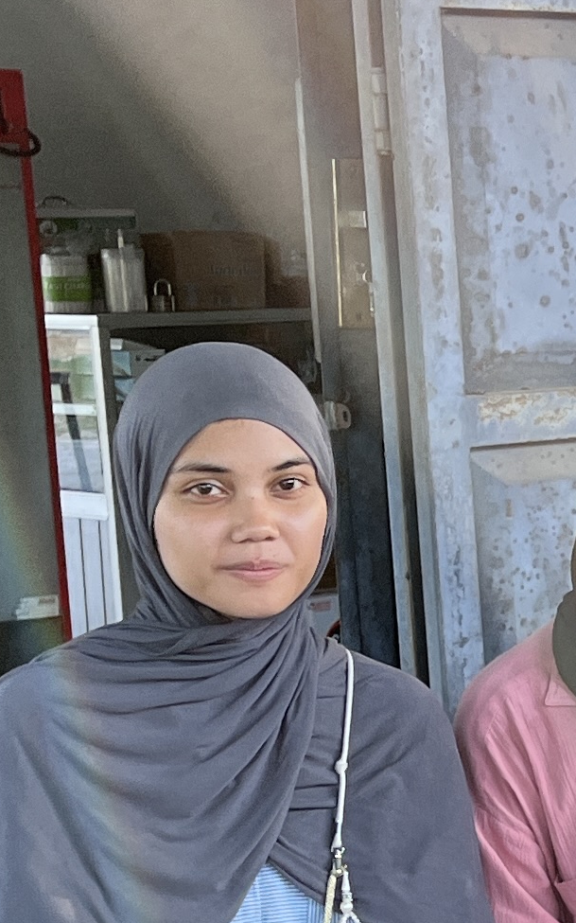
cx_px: 1265
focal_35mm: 114
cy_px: 772
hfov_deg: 10.3
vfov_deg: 18.1
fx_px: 2865
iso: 64
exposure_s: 1/122
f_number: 1.6
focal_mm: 5.1
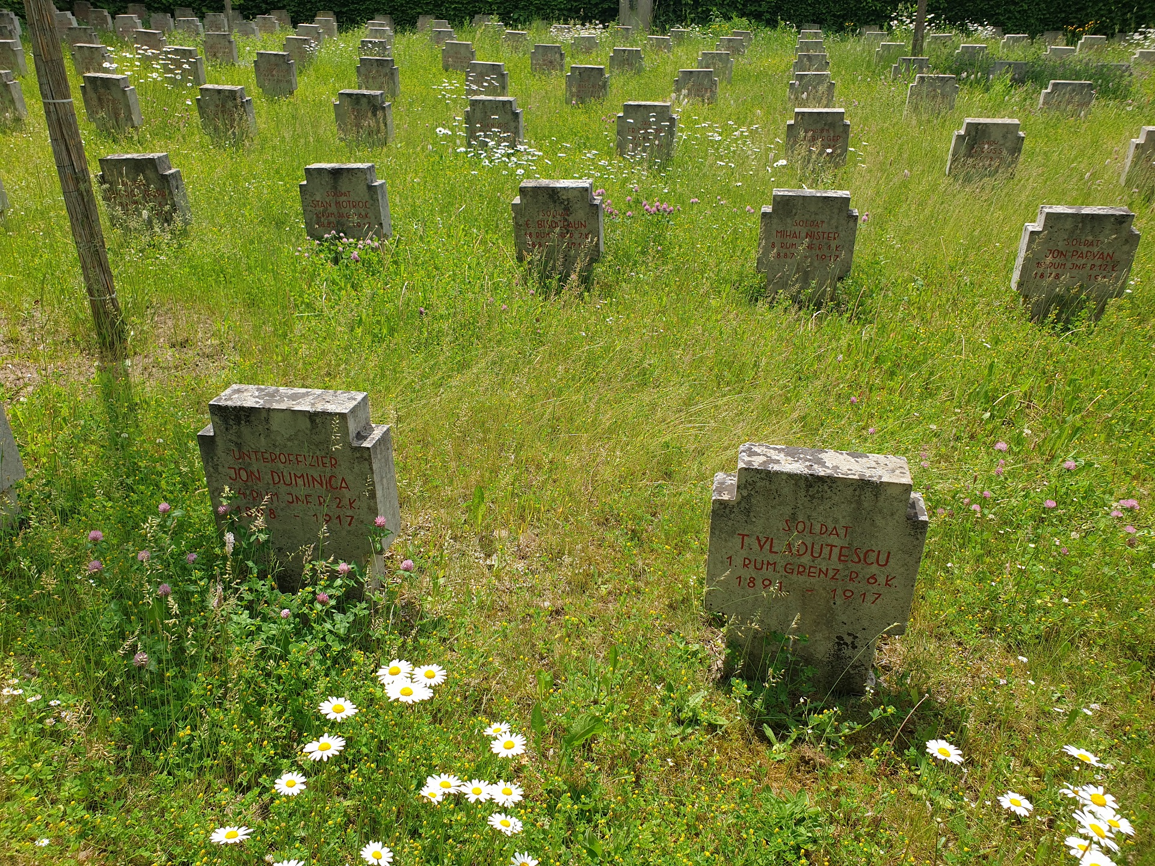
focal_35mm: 26
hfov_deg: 67.3
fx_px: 868
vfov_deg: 53.1
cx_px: 578
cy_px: 433
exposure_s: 1/1300
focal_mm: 4.3
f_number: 2.4
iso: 50
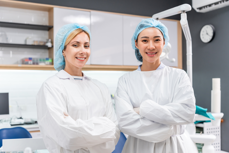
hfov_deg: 46.4
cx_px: 114
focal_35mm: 42
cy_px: 76
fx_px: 267
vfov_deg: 31.9
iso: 640
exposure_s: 1/250
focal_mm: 42
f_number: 3.2
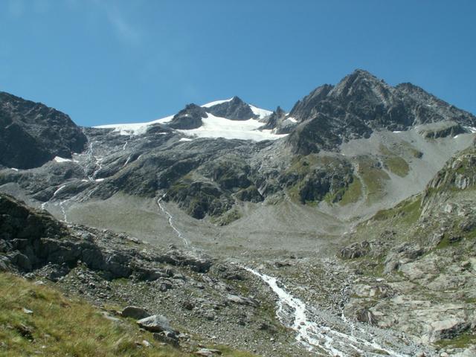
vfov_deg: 40.7
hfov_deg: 52.6
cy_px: 178
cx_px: 238
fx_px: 481
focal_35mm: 35
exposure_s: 1/125
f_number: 8
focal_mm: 5.86
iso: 50
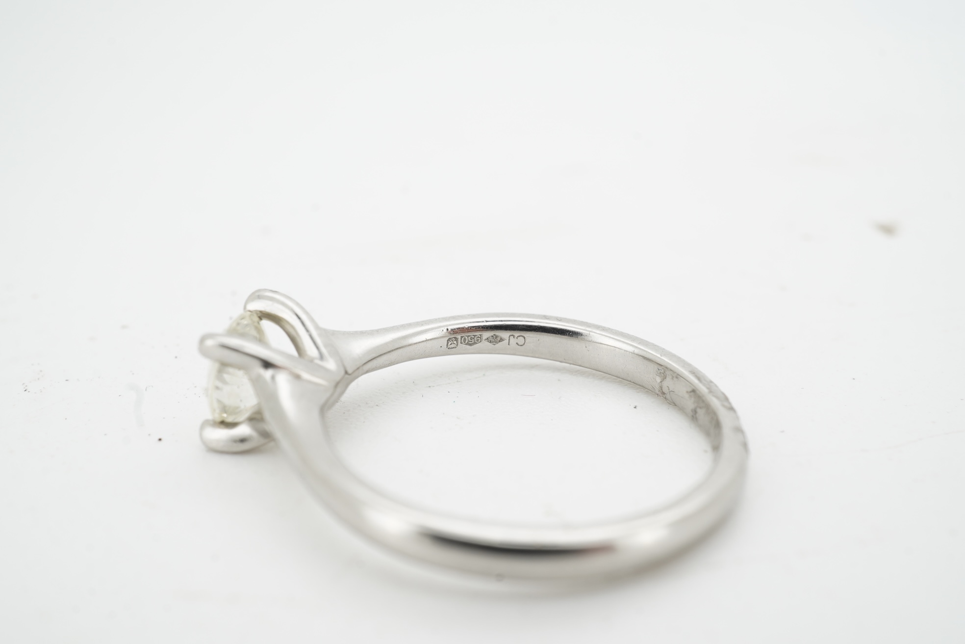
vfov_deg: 29.9
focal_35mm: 45
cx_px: 482
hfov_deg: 43.6
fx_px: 1206
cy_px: 322
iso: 200
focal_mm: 30
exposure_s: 1/100
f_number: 22
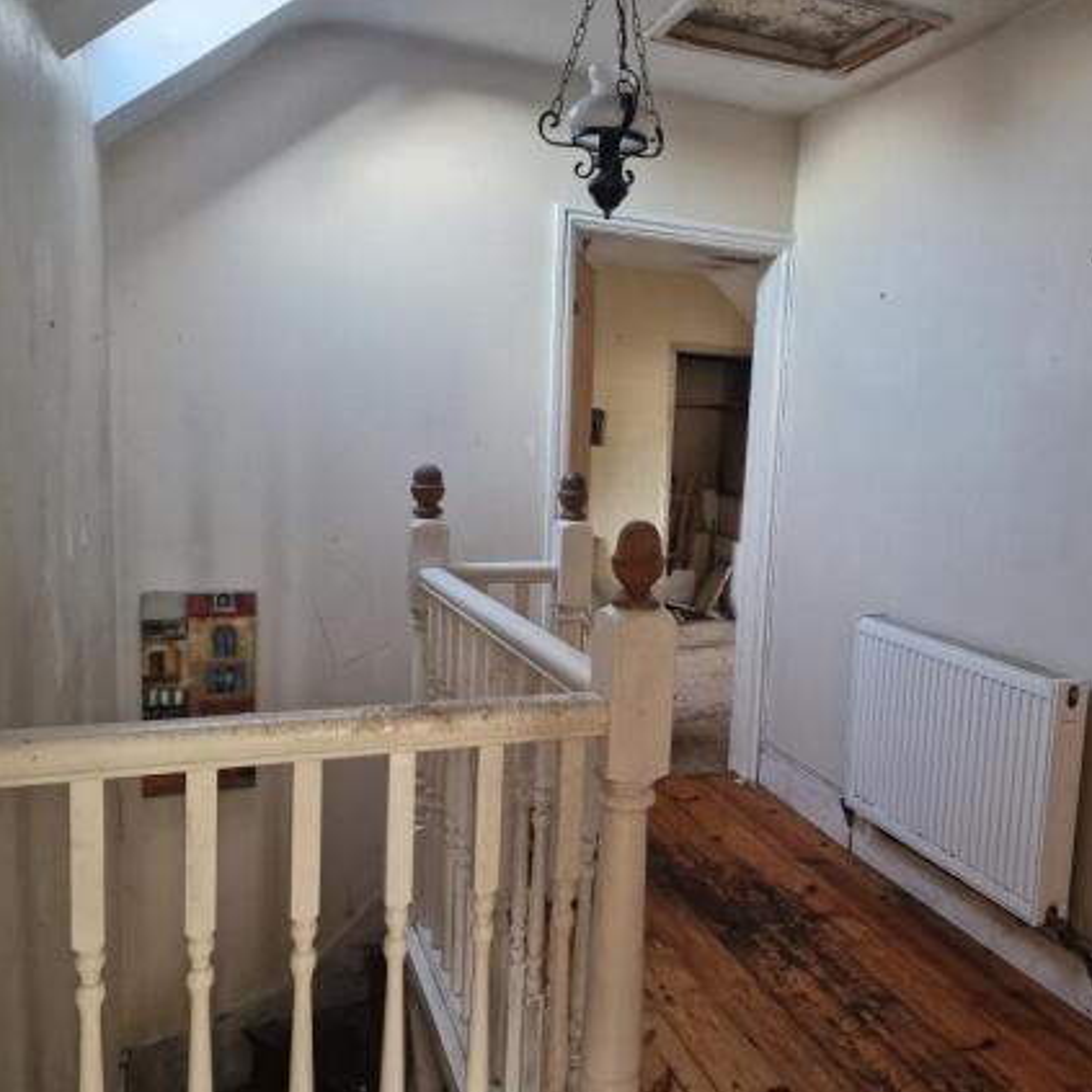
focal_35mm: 28
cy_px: 541
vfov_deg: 57.3
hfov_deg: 56.8
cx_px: 662
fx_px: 999
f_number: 1.8
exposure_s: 1/100
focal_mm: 6.4
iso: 320
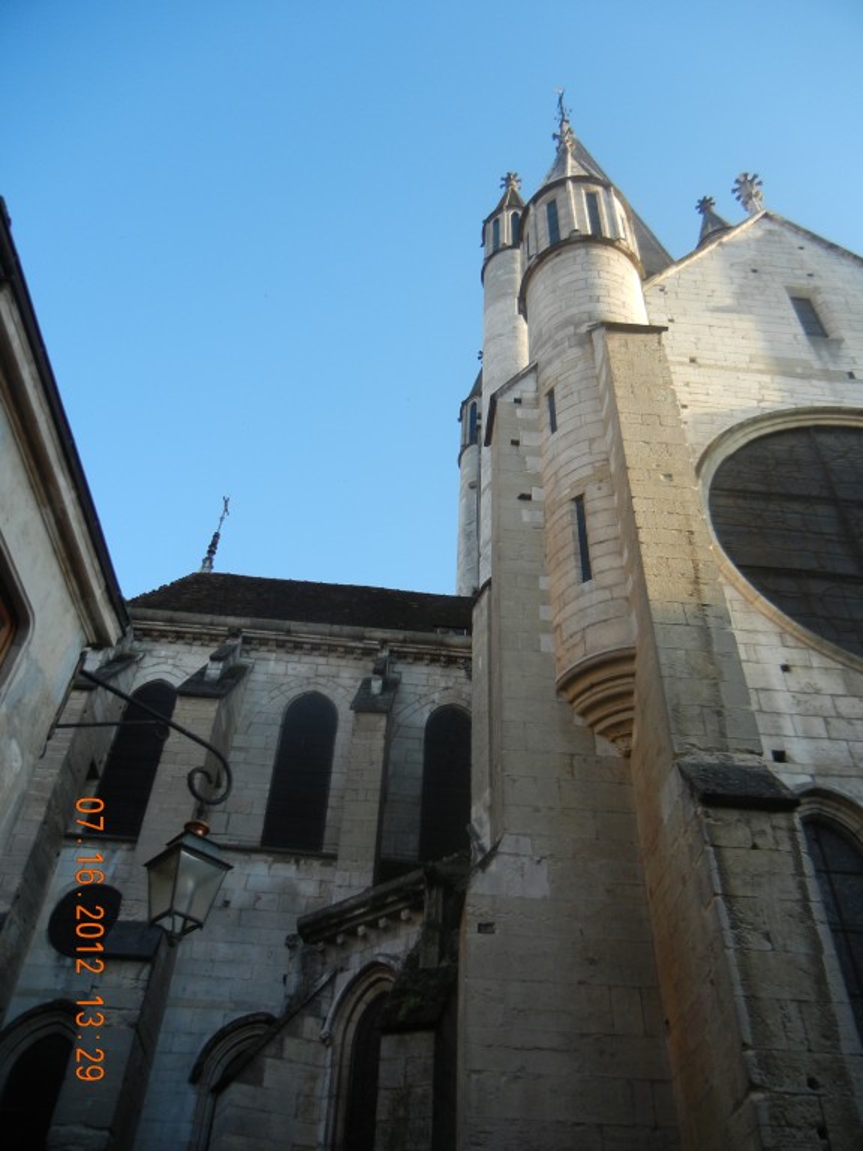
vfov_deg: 60.0
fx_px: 997
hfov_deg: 46.8
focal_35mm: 30
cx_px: 432
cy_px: 576
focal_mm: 5.4
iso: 160
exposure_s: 1/265
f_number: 3.5
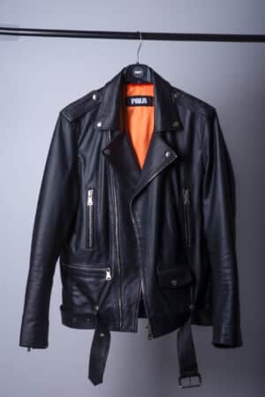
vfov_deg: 23.9
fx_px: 937
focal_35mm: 85
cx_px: 132
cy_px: 198
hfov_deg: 16.1
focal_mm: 85
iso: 100
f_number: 16
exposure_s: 1/250
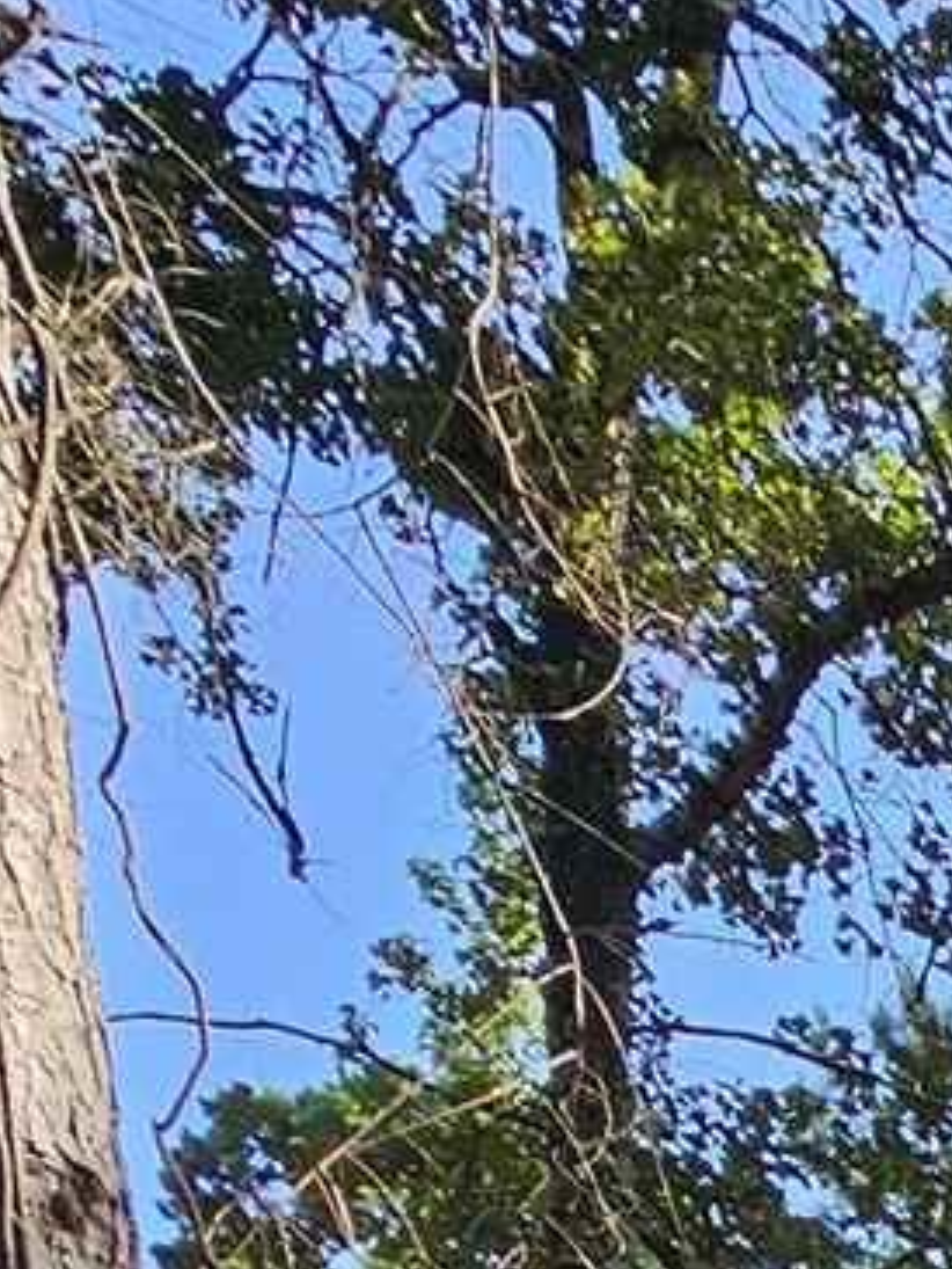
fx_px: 3005
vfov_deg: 15.8
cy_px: 2830
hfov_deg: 11.3
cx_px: 2825
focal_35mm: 82
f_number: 2.2
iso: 50
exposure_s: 1/591
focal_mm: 2.2
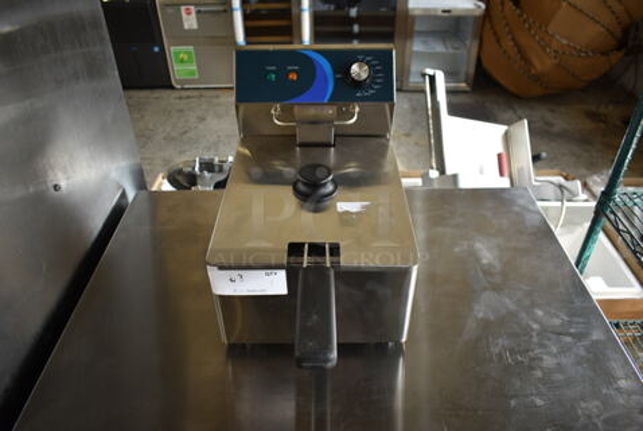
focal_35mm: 27
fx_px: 483
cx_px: 322
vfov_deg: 48.1
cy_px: 216
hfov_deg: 67.3
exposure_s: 1/30
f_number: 3.5
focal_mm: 18
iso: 160
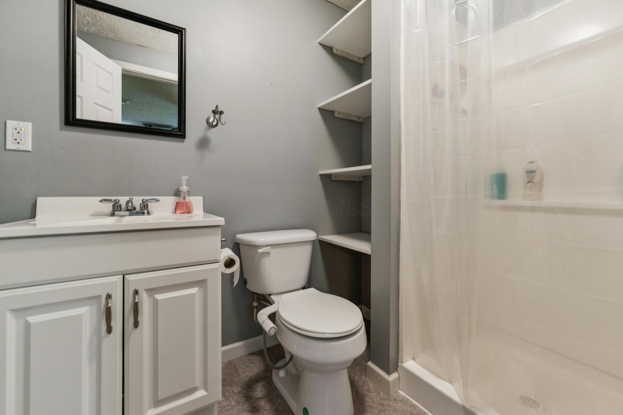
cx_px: 312
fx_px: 242
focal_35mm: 14
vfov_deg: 81.2
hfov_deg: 104.3
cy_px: 208
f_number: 2.8
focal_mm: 14
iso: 800
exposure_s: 1/100
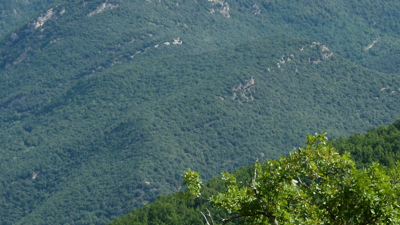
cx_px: 164
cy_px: 15
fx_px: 2291
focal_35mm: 216
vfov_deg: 5.6
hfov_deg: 10.0
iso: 100
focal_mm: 23.4
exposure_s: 1/640
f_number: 4
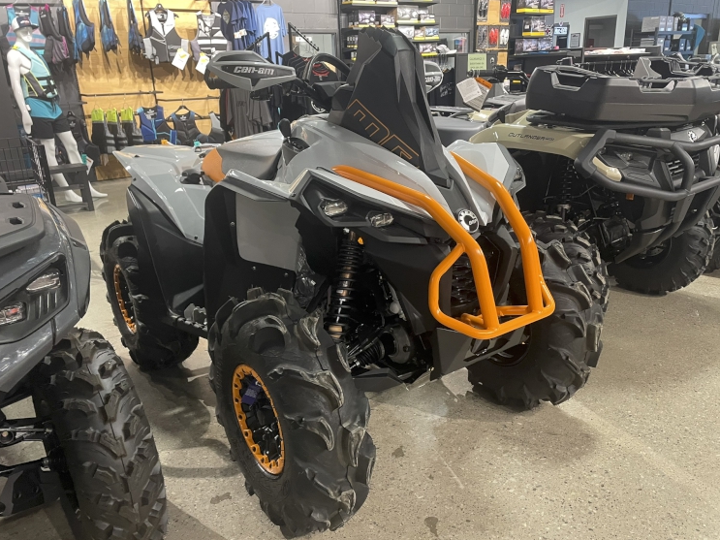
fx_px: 582
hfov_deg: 63.5
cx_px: 360
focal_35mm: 28
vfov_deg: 49.7
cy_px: 281
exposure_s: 1/60
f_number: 1.6
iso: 250
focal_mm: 4.2
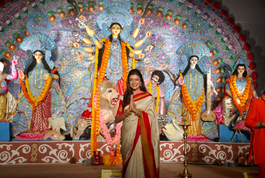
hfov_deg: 37.8
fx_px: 387
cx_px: 132
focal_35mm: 52
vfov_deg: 25.8
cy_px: 89
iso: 400
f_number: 4.5
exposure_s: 1/125
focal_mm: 35
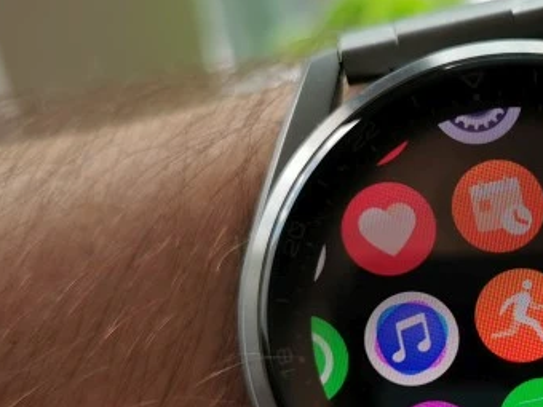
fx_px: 1365
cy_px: 298
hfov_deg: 21.8
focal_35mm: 87
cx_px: 516
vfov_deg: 16.9
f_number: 1.6
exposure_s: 1/245
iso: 50
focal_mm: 5.56
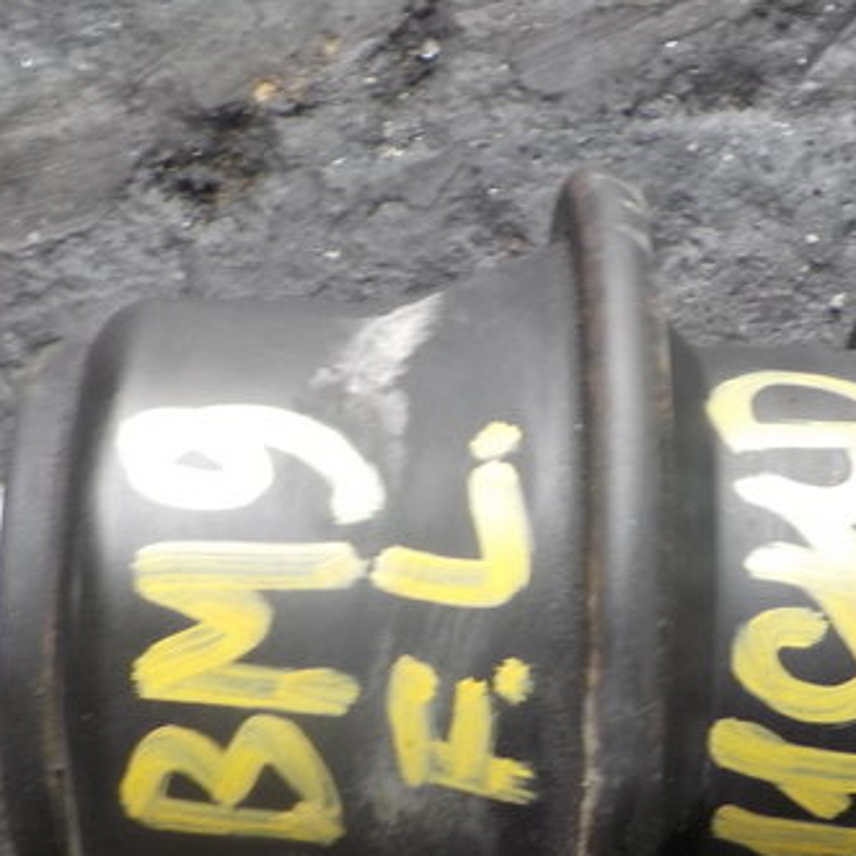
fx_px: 1791
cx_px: 491
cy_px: 623
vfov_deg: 26.6
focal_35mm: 64
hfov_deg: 26.9
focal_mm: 4.1
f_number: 3.3
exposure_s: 1/50
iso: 125
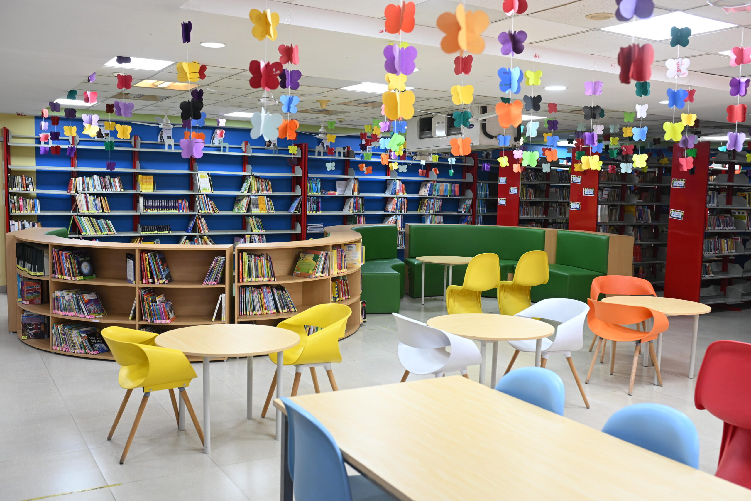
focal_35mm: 35
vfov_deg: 37.9
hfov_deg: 54.4
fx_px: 730
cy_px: 250
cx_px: 376
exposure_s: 1/80
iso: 800
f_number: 4.5
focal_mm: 35
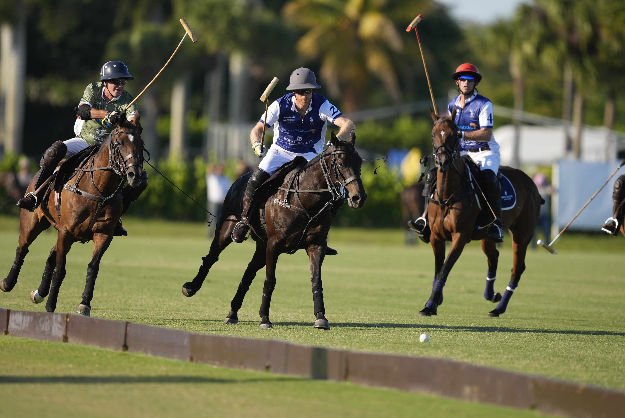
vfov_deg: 2.3
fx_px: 10426
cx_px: 312
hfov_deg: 3.4
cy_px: 209
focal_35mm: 600
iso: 250
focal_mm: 400
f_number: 2.8
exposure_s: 1/2500
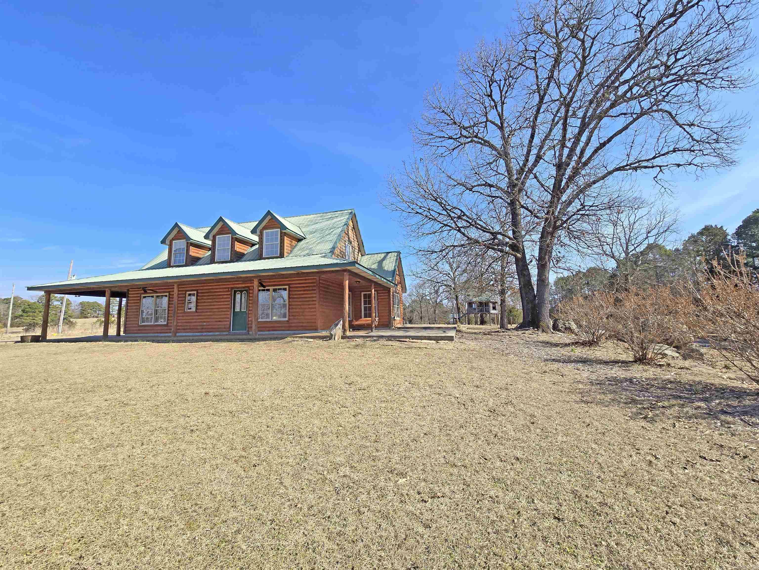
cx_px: 380
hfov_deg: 106.2
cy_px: 285
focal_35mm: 13
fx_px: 285
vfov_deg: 89.9
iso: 50
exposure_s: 1/1192
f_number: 2.2
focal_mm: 2.2
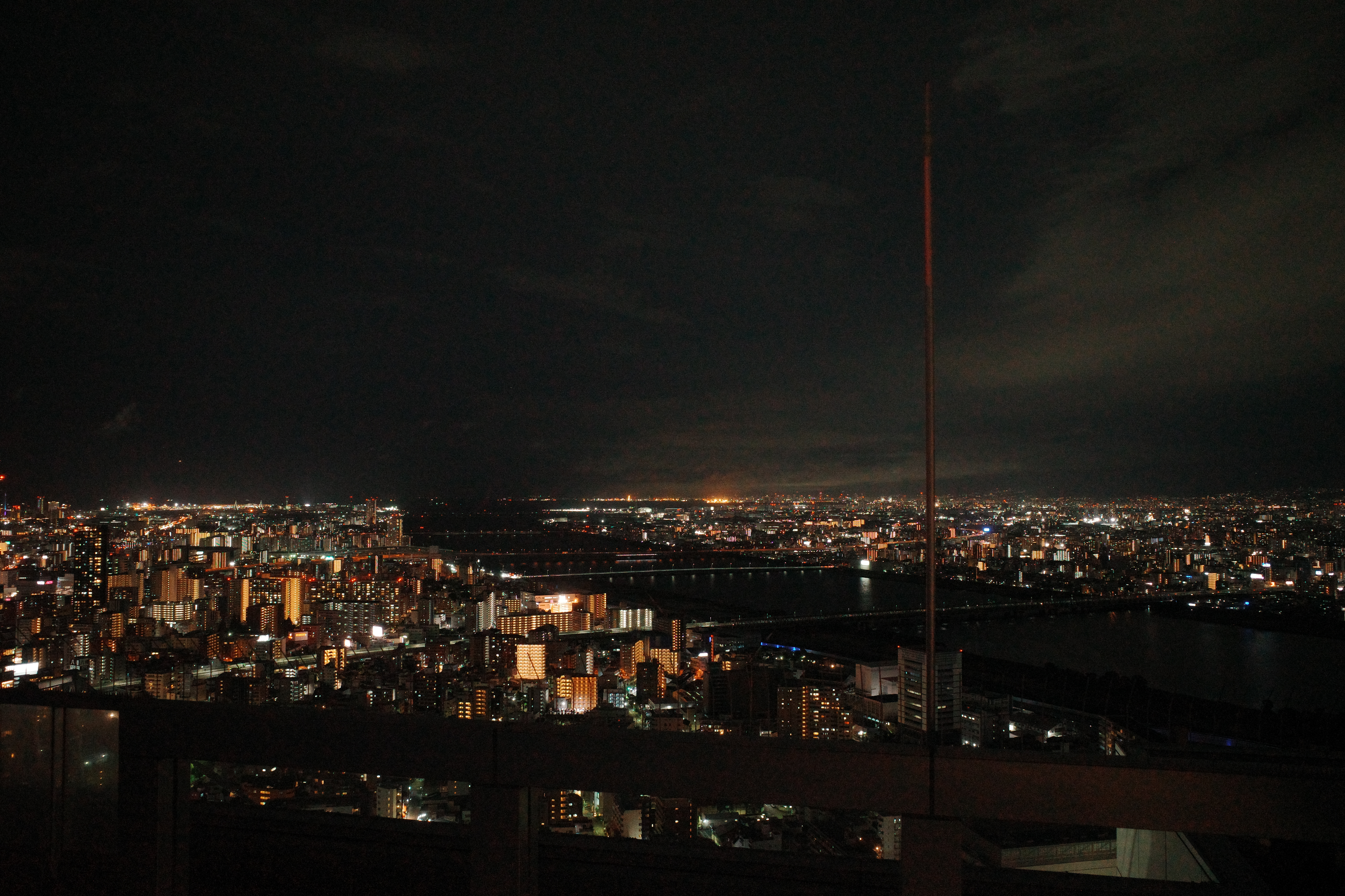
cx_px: 672
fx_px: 1046
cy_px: 448
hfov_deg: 65.5
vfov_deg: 46.4
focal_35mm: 28
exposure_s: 1/30
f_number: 3.2
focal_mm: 18.3
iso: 6400
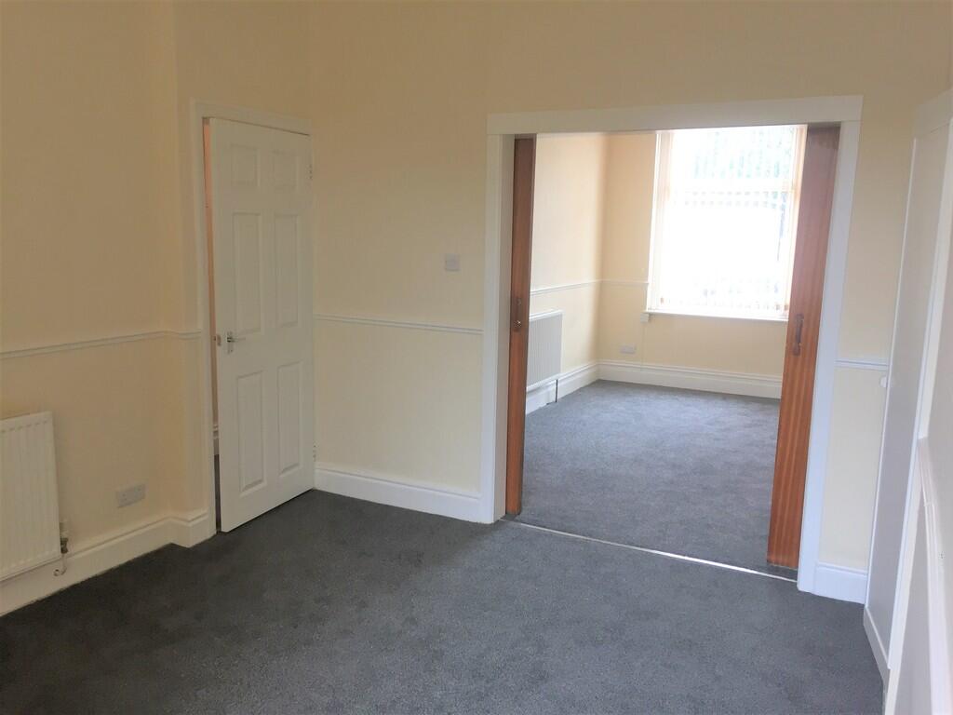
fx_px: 798
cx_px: 476
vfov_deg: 48.2
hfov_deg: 61.7
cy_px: 358
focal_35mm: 29
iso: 40
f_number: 2.2
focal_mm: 4.15
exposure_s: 1/33
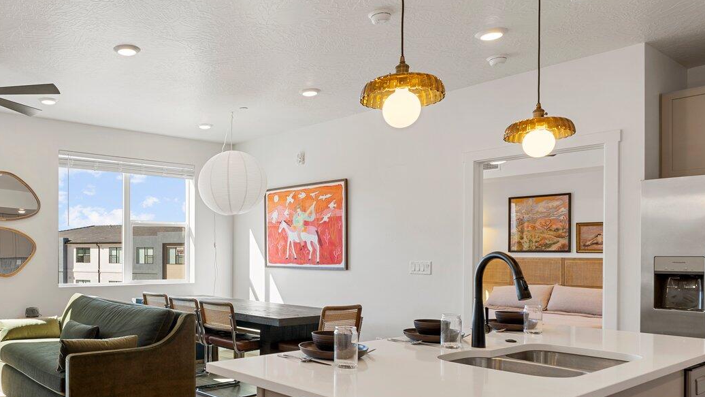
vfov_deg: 39.8
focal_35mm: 29
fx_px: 542
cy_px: 261
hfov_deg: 62.8
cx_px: 189
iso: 100
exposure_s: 1/5
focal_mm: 14
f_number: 8
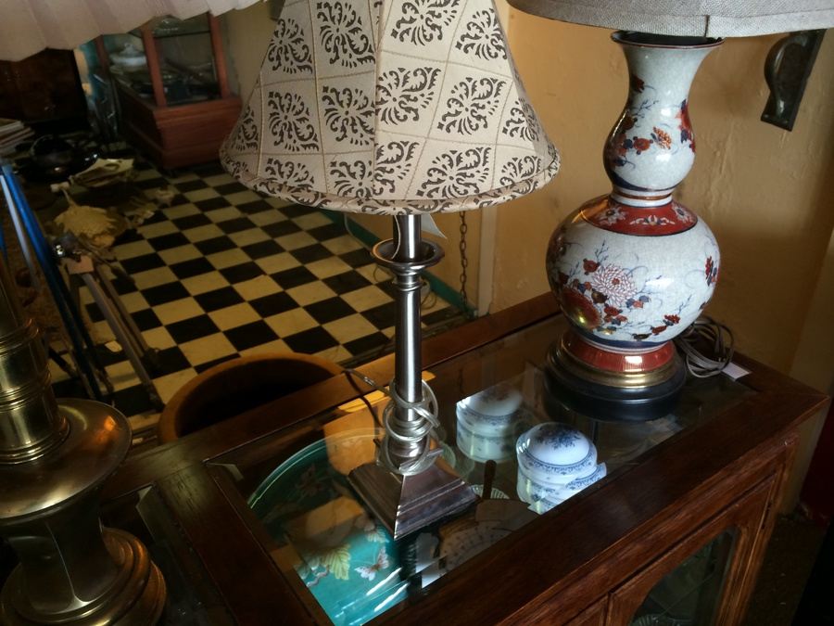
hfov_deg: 60.0
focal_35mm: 30
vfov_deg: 46.8
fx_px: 723
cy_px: 313
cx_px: 417
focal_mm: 4.12
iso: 80
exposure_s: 1/30
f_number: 2.2
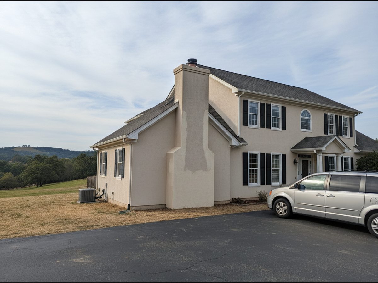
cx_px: 189
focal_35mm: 24
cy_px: 142
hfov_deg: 71.6
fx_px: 262
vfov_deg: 56.8
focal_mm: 6.8
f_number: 1.68
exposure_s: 1/1478
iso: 466
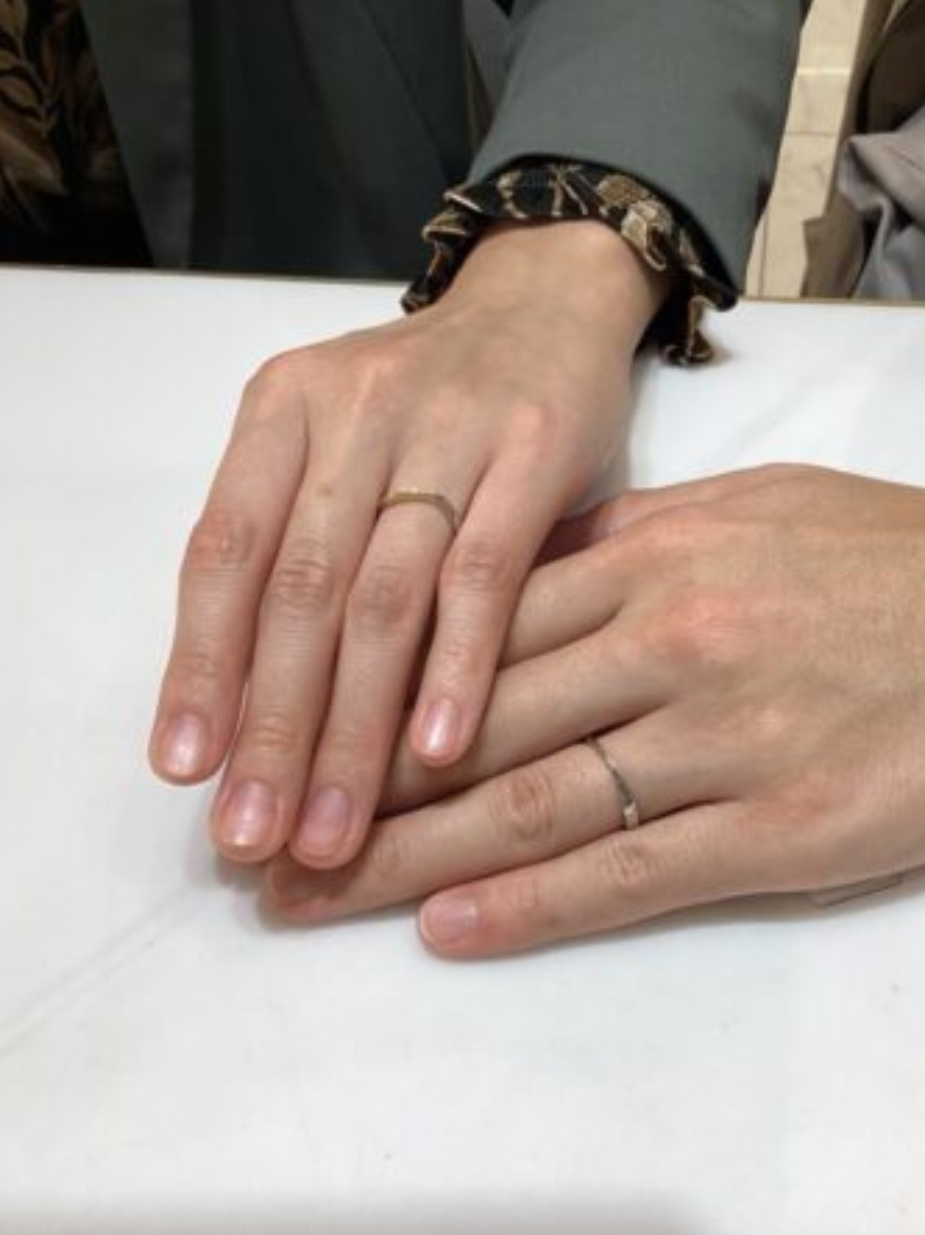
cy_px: 619
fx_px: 1497
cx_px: 588
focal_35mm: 42
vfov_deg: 44.8
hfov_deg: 34.1
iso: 80
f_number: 2.4
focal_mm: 3.3
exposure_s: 1/120
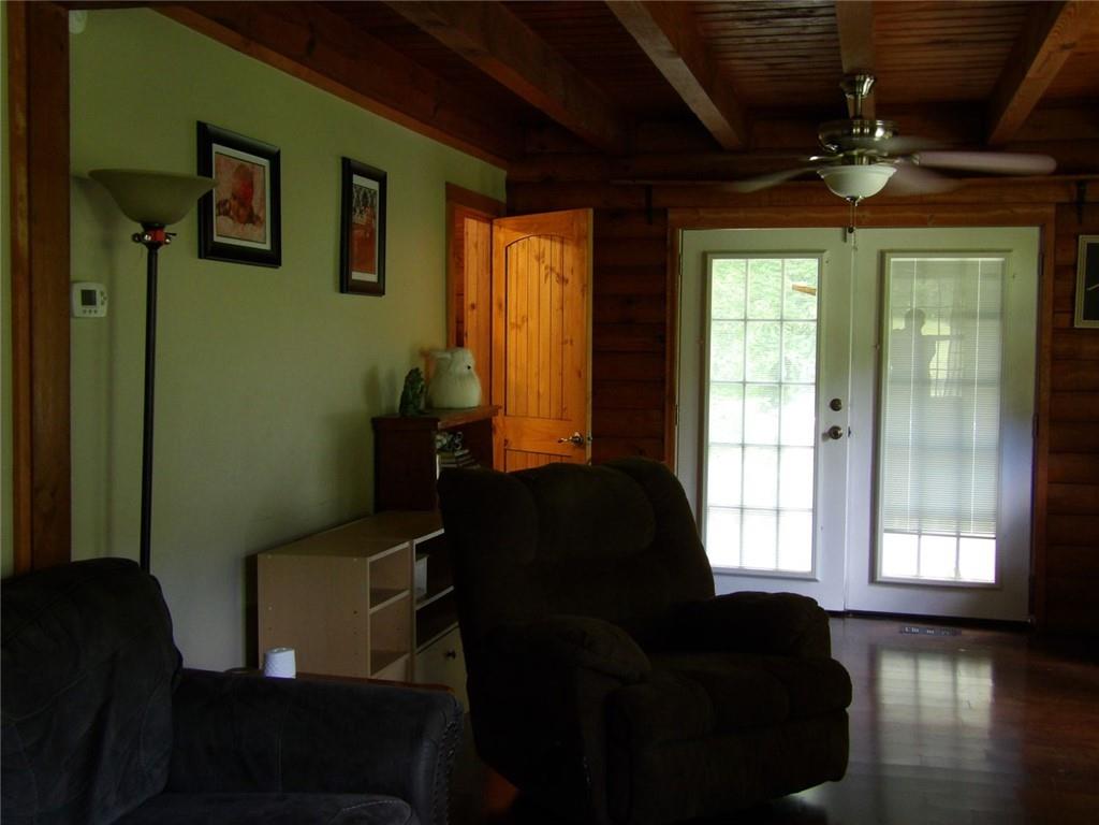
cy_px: 412
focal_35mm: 39
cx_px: 550
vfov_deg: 36.8
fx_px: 1238
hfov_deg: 47.9
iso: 279
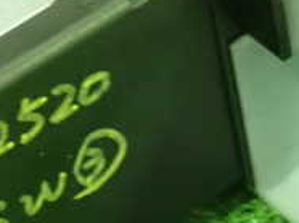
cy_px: 160
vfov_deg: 4.6
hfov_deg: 6.1
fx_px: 2786
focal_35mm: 323
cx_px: 145
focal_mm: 18
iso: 1600
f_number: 4.9
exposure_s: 1/13
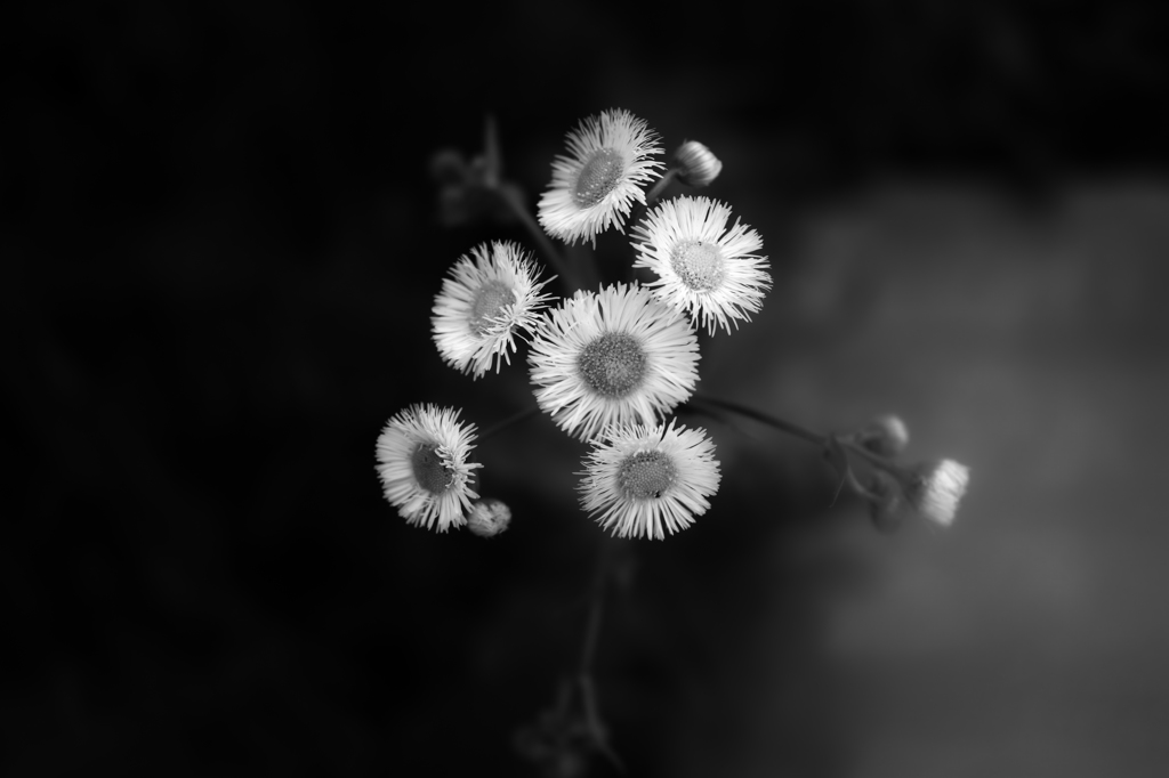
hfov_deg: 27.0
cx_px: 584
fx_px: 2434
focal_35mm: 75
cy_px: 389
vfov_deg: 18.2
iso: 100
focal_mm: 50
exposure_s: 1/320
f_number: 2.8
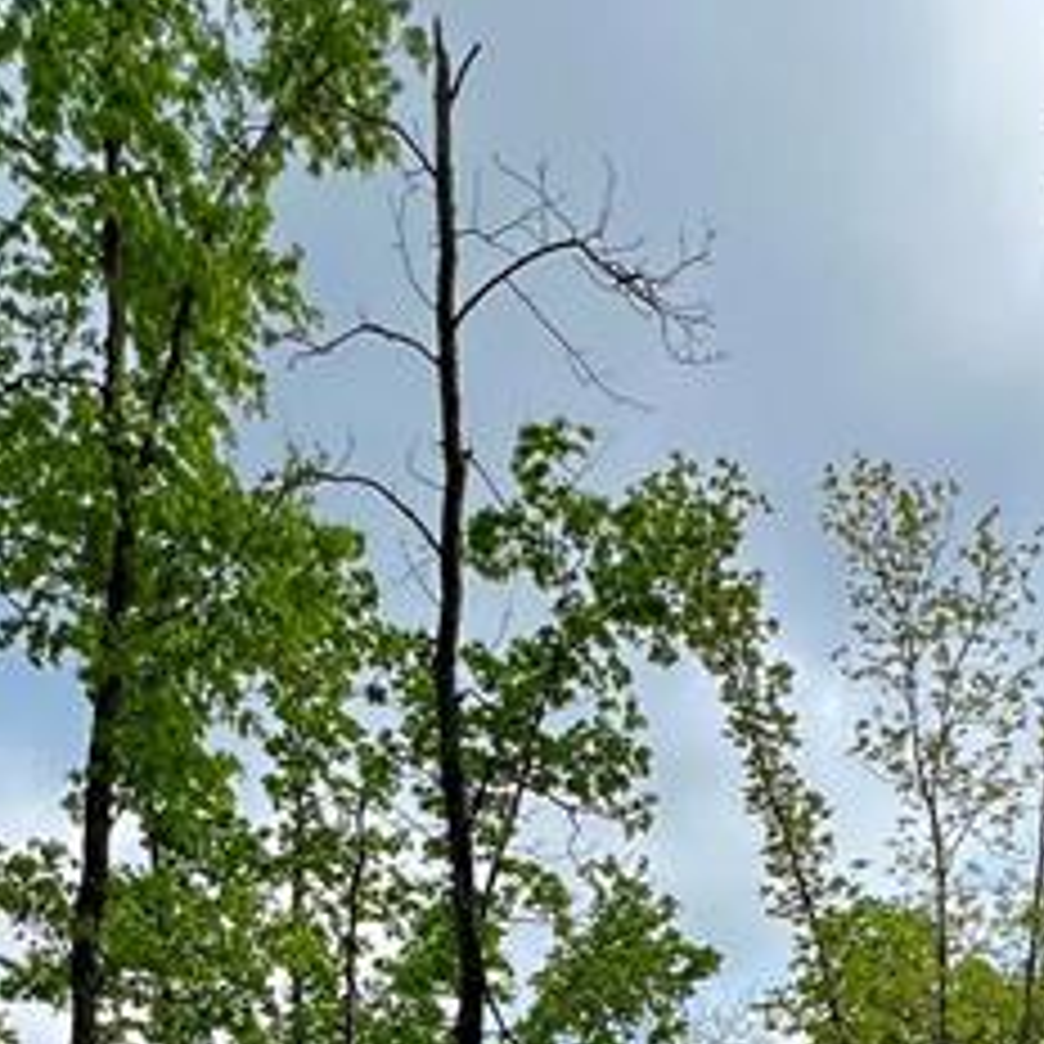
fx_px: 1297
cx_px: 788
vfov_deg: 31.2
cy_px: 1431
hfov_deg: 42.5
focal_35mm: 38
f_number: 1.8
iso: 32
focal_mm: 1.57
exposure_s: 1/661
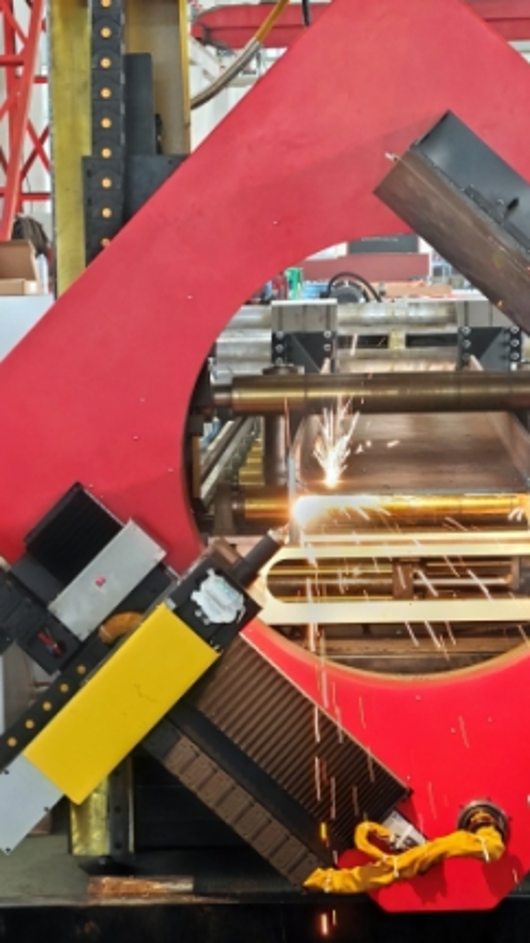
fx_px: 3147
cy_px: 444
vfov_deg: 17.0
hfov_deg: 9.6
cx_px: 272
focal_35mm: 126
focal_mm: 7.62
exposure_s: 1/100
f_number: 1.6
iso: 200
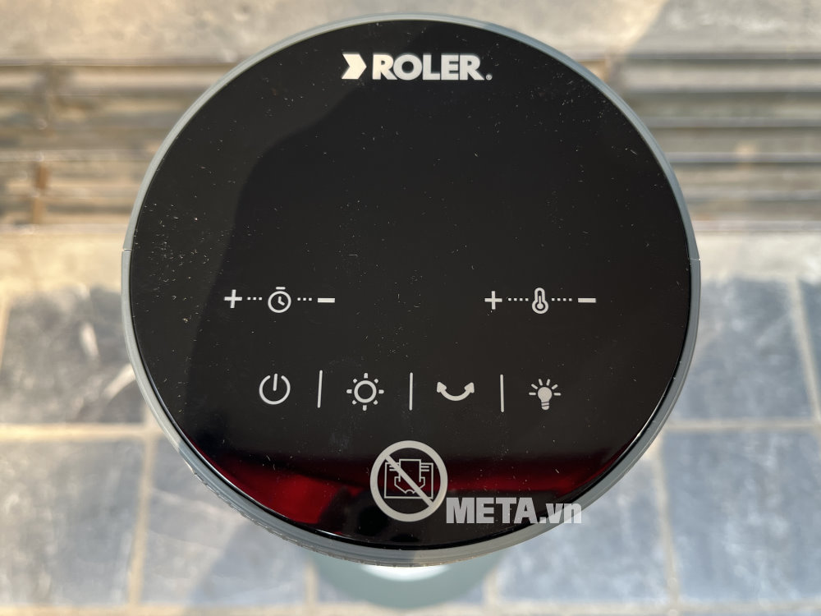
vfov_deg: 53.1
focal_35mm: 26
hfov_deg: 67.3
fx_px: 617
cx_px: 410
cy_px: 308
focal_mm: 5.1
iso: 40
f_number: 1.6
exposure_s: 1/121
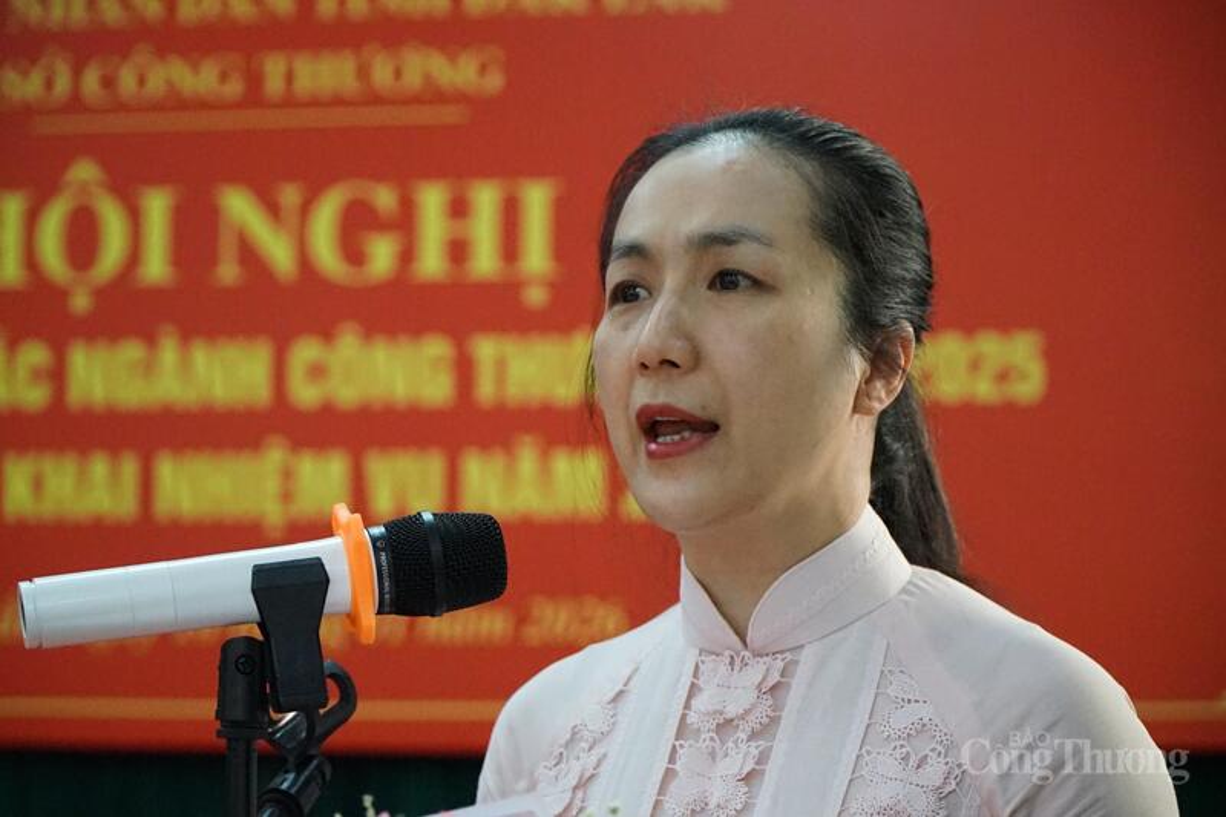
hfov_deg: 16.1
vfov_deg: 10.8
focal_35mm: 127
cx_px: 613
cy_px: 408
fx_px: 4324
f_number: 4
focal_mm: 85
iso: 6400
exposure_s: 1/800
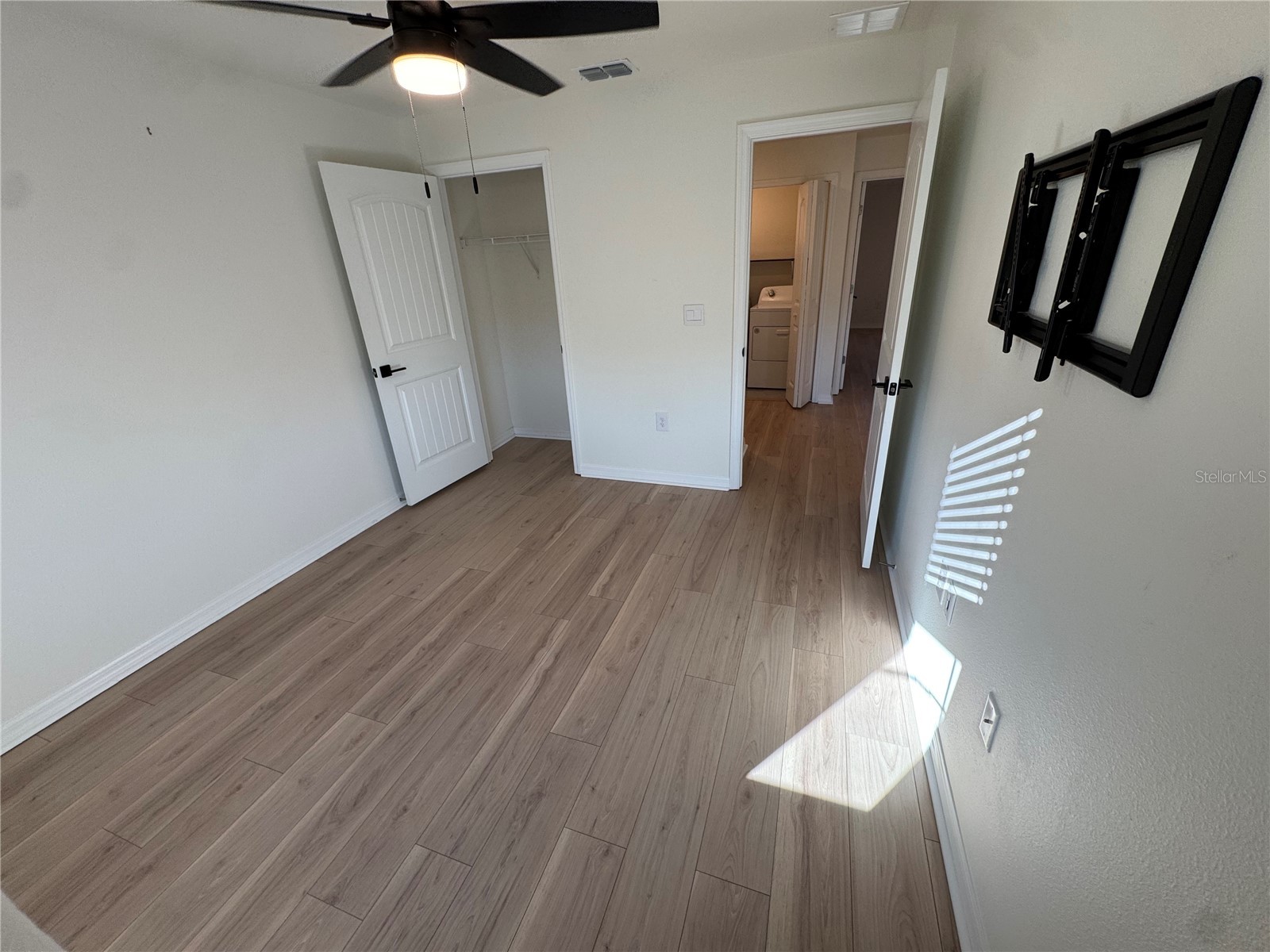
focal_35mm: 14
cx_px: 635
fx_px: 514
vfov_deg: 85.7
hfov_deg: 102.1
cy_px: 476
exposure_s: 1/120
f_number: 2.2
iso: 100
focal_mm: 2.22
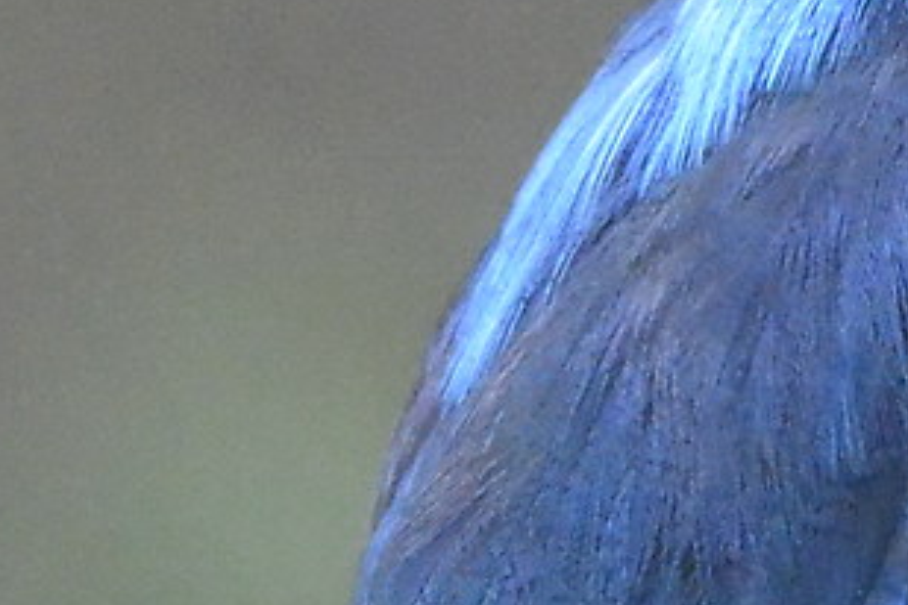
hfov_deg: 0.6
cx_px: 1613
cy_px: -37
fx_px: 82067
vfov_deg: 0.4
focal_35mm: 3254
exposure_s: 1/80
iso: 5600
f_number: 8
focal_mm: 280
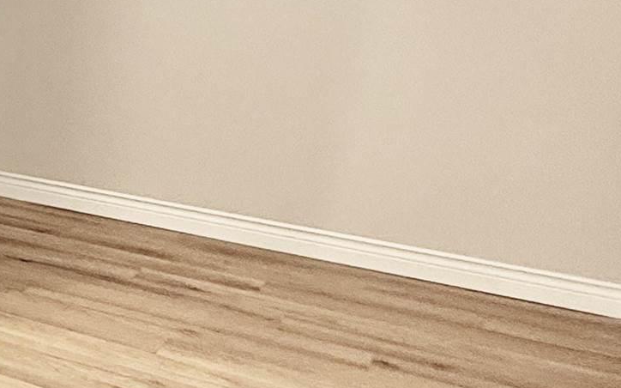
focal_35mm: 63
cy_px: 145
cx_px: -475
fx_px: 1066
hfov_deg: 21.8
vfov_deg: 20.6
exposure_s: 1/60
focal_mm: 2.22
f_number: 2.2
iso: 160
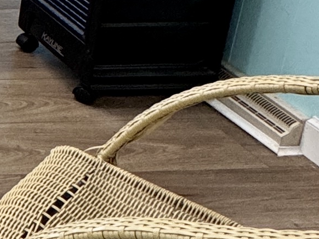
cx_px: -489
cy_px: -207
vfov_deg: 13.5
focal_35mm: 97
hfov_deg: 13.4
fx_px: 894
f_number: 2.2
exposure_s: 1/120
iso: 160
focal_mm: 2.22
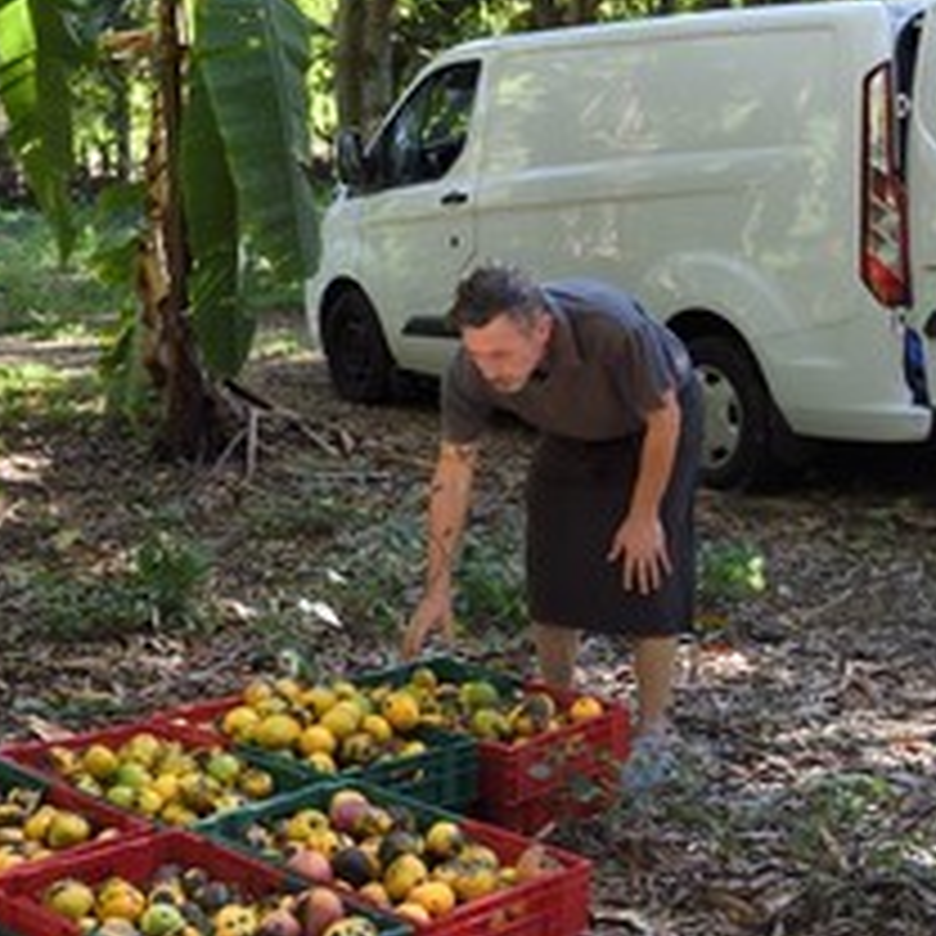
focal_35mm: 62
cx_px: 380
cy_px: 418
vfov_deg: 27.7
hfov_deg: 27.7
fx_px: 1897
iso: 400
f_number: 4.5
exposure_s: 1/250
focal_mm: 36
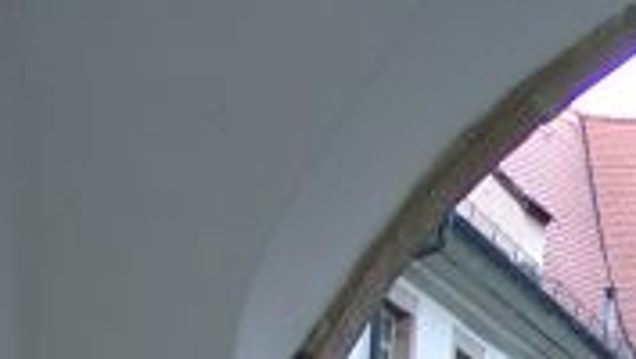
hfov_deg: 11.3
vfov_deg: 6.5
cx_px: 1003
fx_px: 3073
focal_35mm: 182
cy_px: 693
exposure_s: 1/30
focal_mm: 7.69
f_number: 2
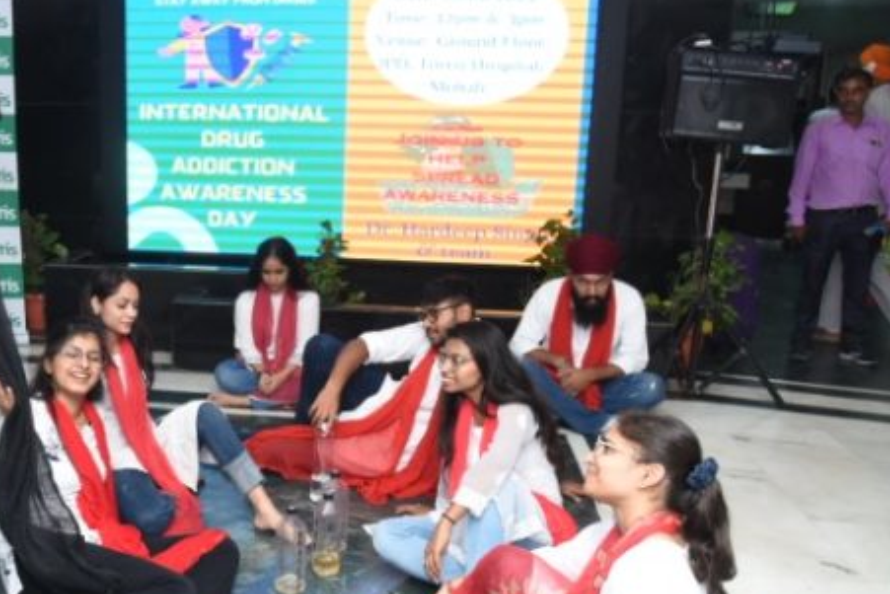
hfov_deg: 50.3
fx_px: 915
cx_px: 255
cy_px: 322
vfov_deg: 35.9
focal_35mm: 37
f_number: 5.6
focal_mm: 24
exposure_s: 1/125
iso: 2000
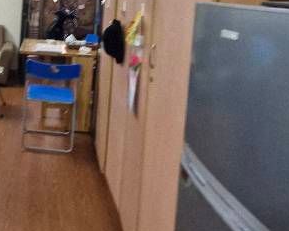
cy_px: 18
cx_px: 5
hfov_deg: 37.2
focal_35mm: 45
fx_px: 385
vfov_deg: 31.6
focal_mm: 1.74
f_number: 2.2
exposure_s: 1/33
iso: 320
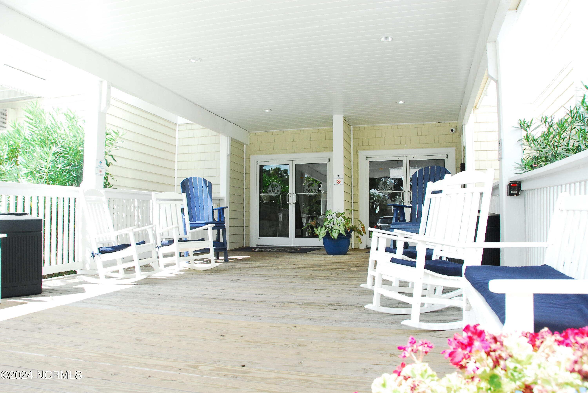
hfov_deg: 67.3
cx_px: 294
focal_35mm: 27
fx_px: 442
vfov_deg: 48.0
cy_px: 196
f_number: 5.6
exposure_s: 1/320
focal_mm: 18
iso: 640
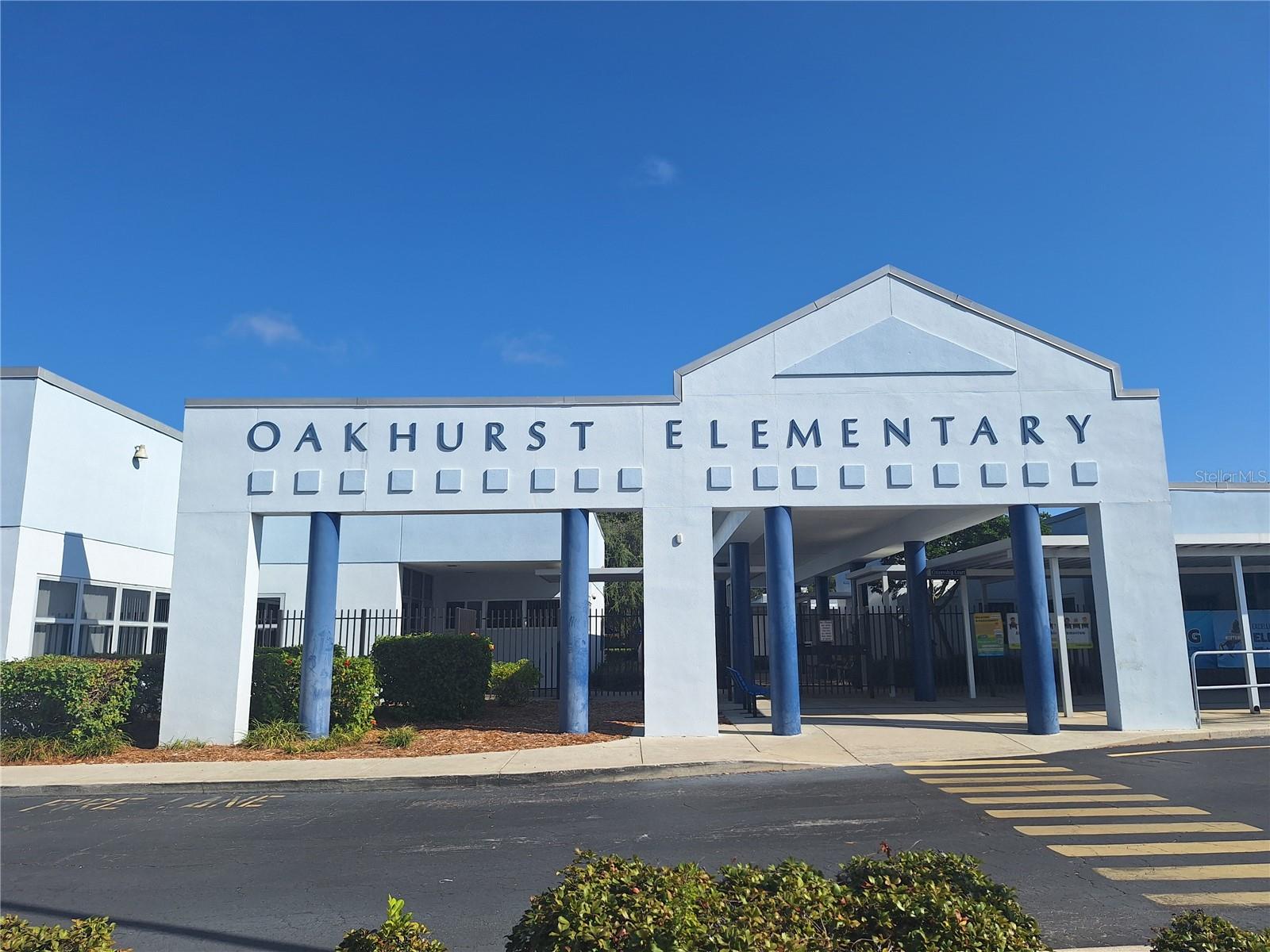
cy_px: 476
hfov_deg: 73.9
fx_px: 844
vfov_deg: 58.9
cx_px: 635
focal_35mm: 23
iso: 40
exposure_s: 1/3546
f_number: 1.8
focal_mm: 5.54
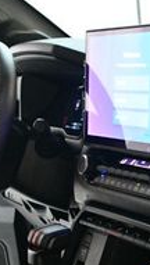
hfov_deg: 11.0
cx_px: 246
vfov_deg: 20.2
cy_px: 198
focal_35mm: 105
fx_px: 740
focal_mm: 20
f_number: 3.5
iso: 3600
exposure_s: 1/60
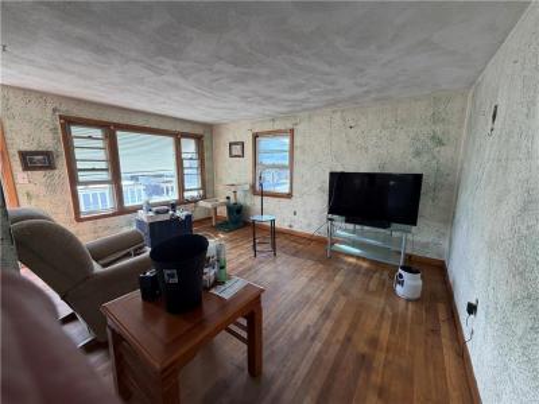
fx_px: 218
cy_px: 202
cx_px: 270
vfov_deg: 85.7
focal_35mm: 14
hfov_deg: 102.1
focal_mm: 2.22
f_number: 2.2
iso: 100
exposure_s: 1/121
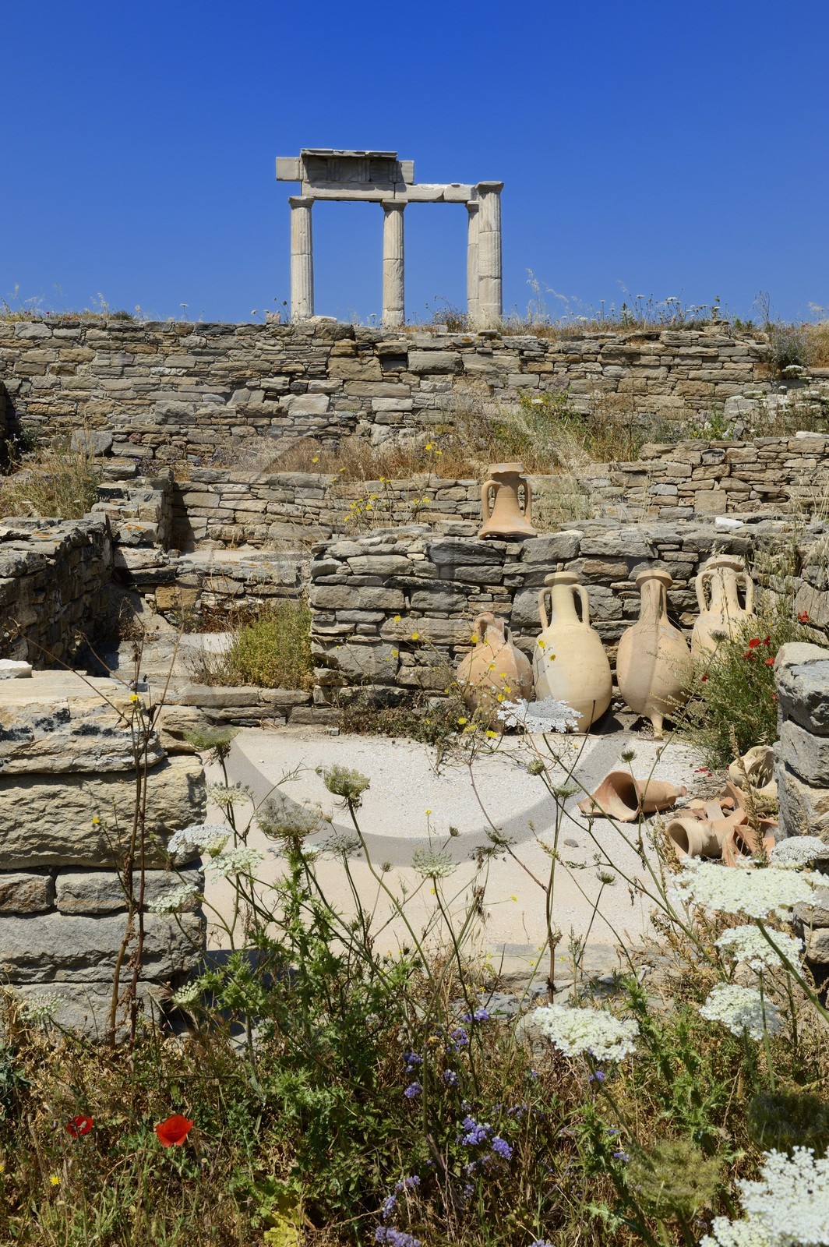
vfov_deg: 48.5
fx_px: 1384
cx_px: 414
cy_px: 624
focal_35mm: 40
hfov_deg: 33.3
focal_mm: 40
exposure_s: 1/200
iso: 200
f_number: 16
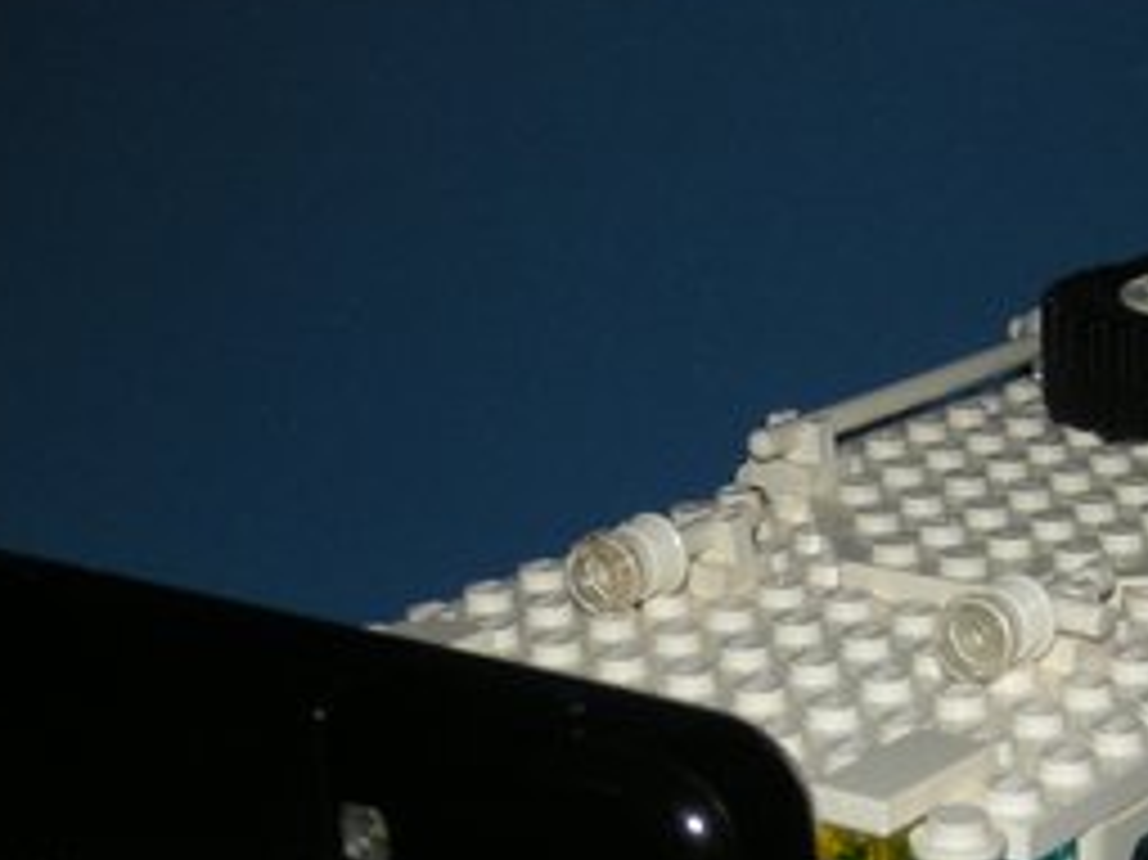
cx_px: 873
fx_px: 2917
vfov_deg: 16.1
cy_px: 1018
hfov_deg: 22.0
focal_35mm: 88
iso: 64
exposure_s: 1/60
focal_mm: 5.7
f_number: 5.7
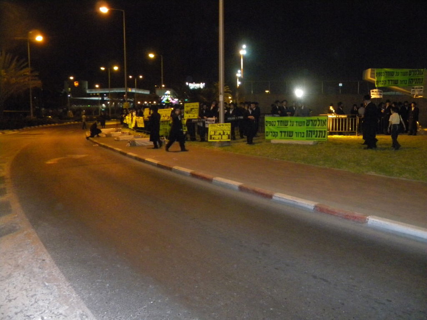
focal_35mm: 28
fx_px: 345
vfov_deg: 49.7
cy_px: 160
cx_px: 214
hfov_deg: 63.4
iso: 800
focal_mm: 5
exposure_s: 1/26
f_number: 3.5
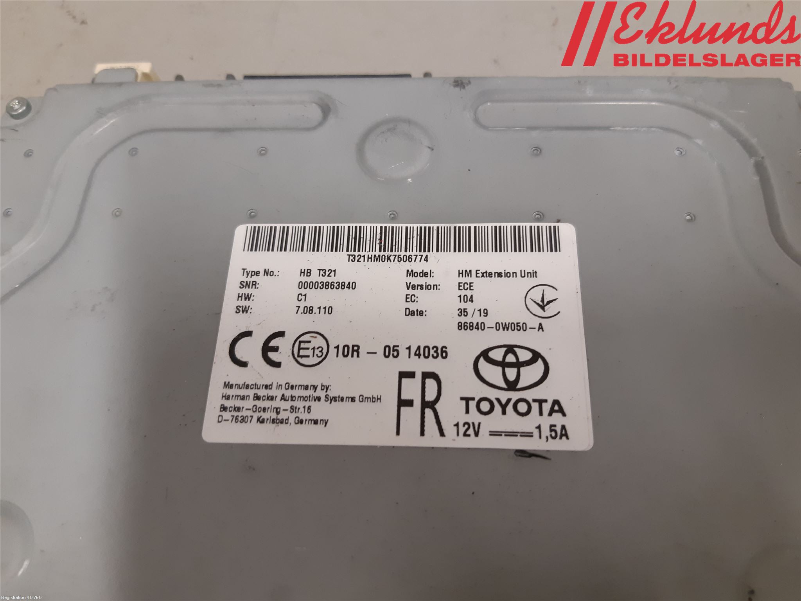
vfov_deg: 53.1
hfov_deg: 67.3
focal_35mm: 26
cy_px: 300
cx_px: 400
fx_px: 602
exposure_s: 1/50
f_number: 1.7
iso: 160
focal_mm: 3.93
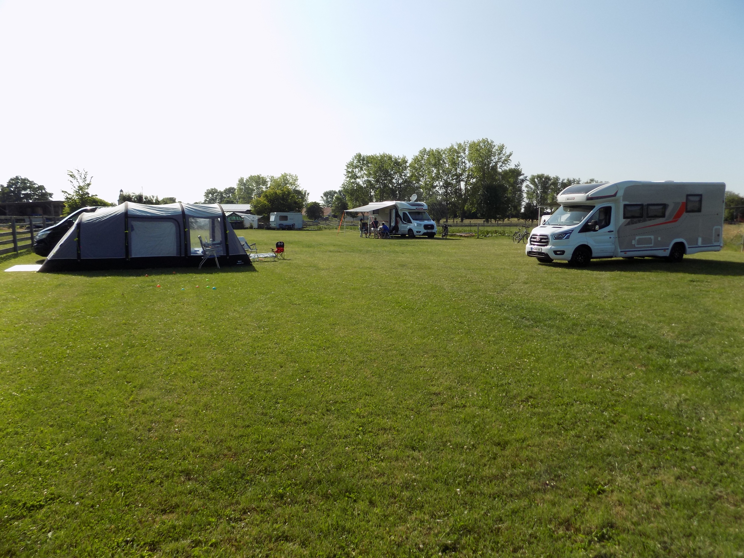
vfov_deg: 58.9
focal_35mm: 23
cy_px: 279
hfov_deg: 73.9
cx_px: 372
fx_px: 494
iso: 80
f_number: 3.1
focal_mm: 4
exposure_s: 1/1000
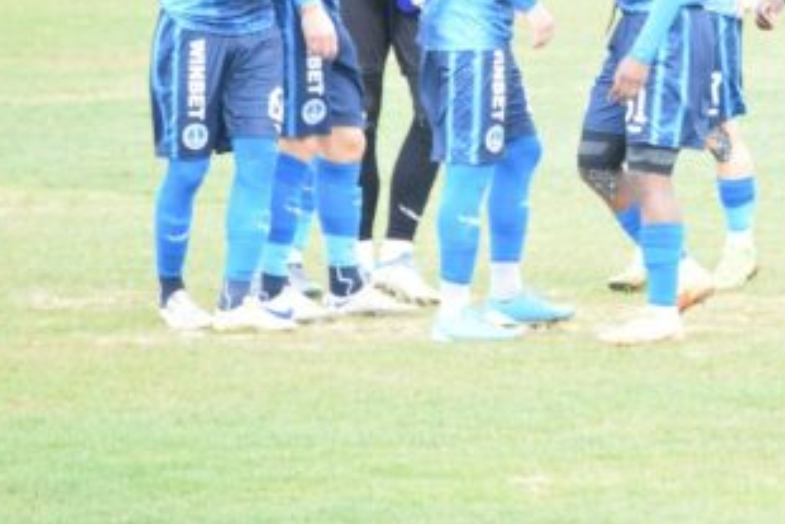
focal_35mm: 807
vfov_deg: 1.7
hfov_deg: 2.6
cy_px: 5
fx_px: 17604
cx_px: 646
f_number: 5.3
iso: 3200
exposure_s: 1/1000
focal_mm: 240
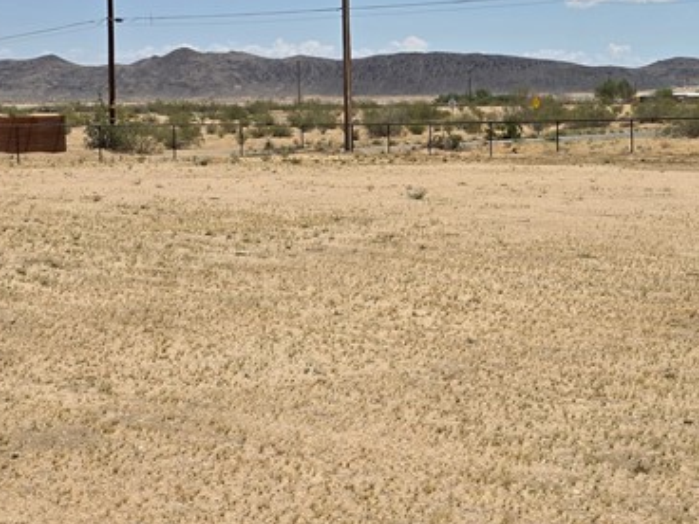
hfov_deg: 30.1
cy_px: 186
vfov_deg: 22.9
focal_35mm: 64
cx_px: 458
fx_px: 1292
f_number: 1.7
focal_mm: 6.3
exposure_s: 1/7944
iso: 50
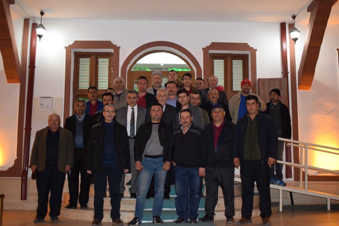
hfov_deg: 43.6
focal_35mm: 45
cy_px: 113
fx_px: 424
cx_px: 170
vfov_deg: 29.9
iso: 2500
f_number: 4.2
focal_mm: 30
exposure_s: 1/60
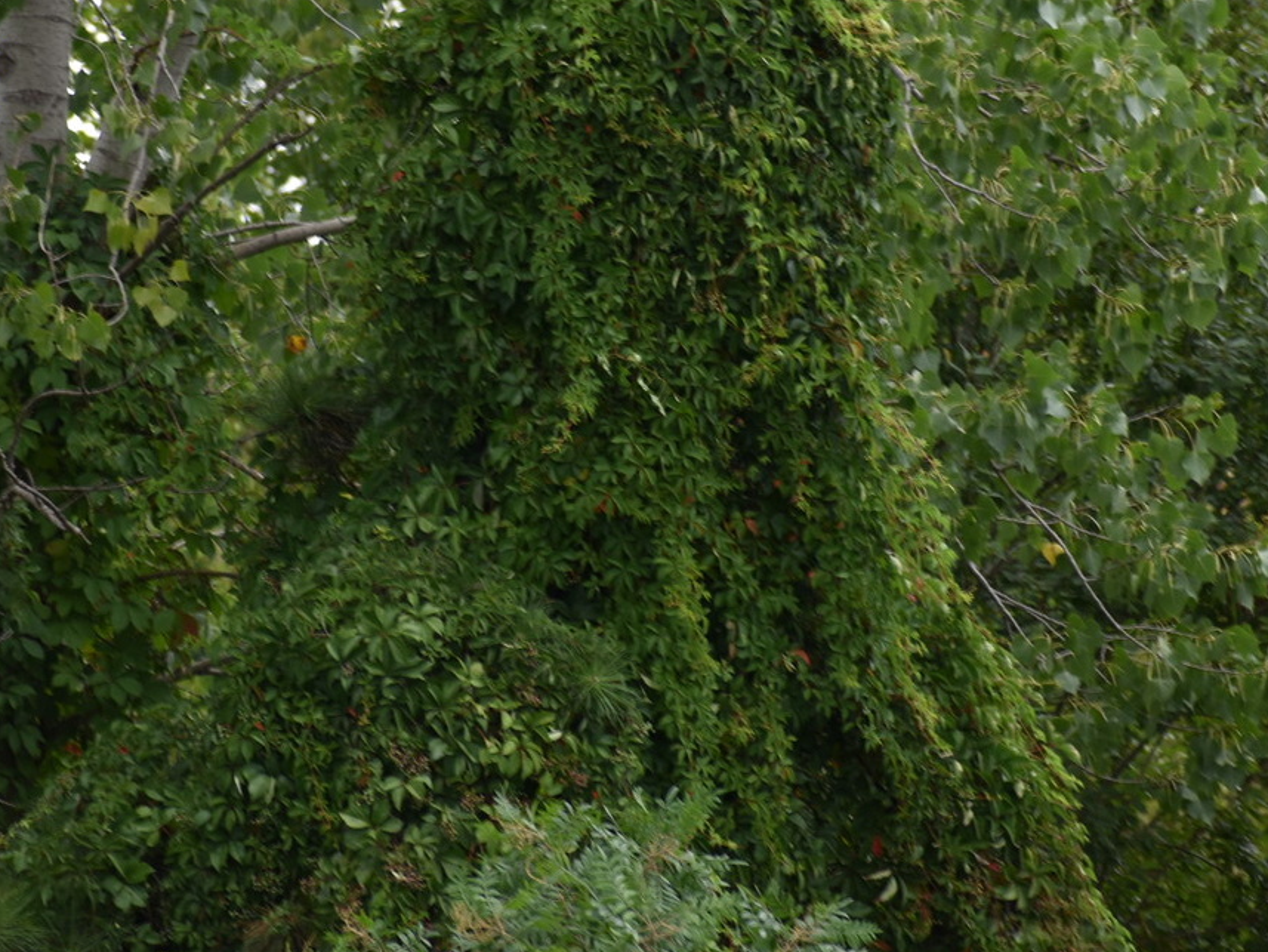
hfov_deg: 4.2
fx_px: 17255
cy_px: 275
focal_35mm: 471
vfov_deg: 3.2
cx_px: 509
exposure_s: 1/50
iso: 100
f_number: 5.6
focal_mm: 200
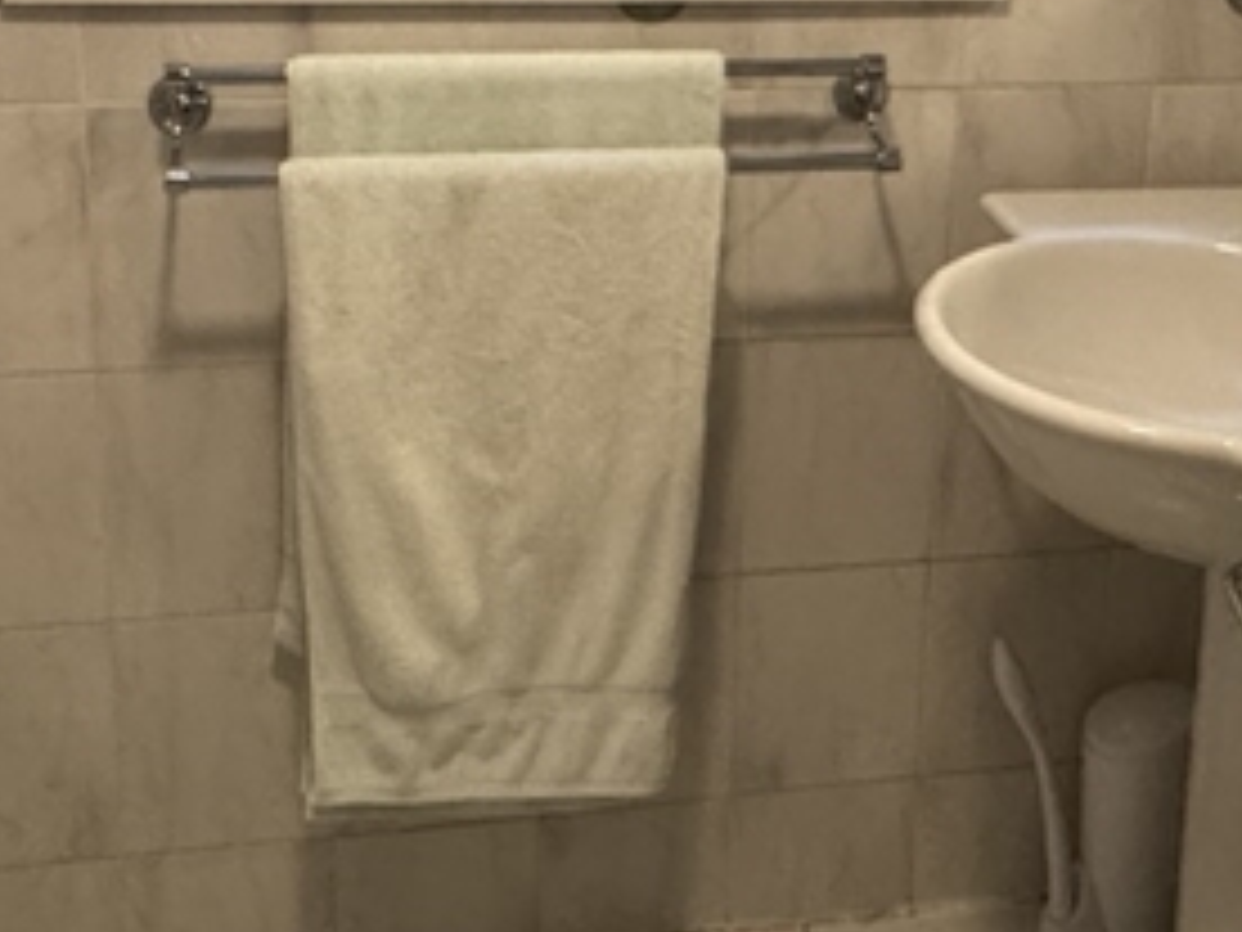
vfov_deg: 26.7
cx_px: 756
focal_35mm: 52
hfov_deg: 36.7
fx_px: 1866
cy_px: 36
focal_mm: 2.22
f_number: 2.2
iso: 640
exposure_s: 1/60
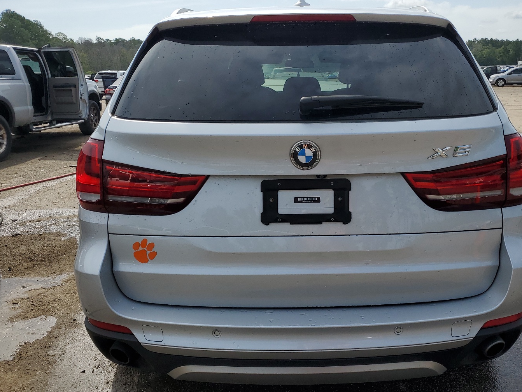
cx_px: 301
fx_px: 467
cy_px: 182
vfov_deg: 45.4
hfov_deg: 58.1
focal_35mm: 31
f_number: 1.5
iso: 50
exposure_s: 1/5000
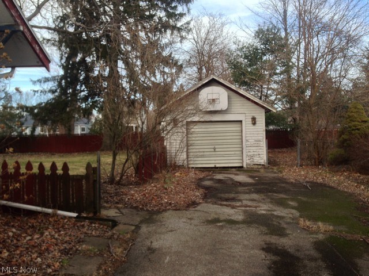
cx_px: 184
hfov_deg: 55.4
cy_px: 138
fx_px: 352
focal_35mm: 33
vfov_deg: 42.9
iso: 50
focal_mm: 4.12
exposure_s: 1/390
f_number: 2.4
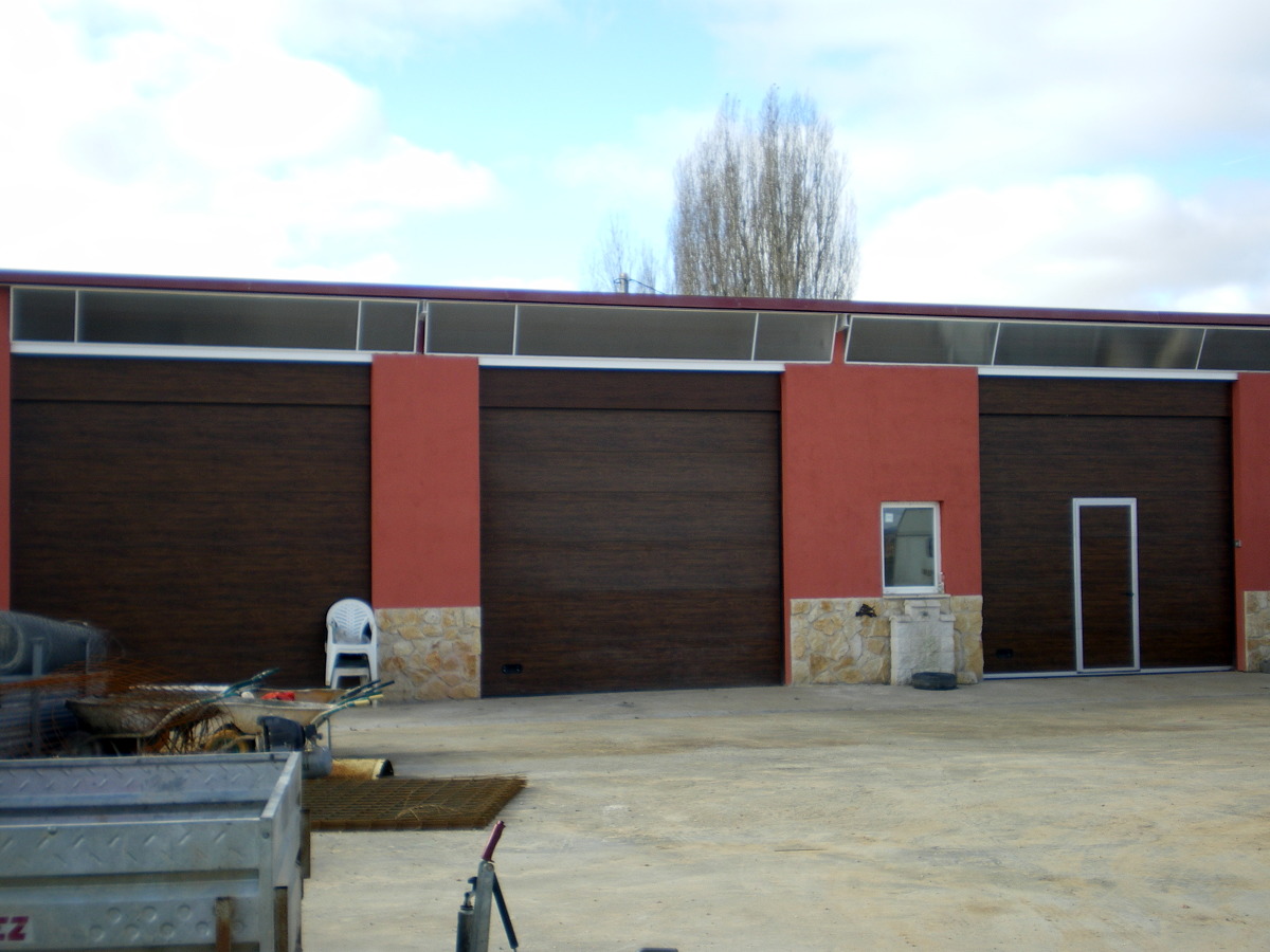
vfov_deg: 30.3
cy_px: 476
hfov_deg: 39.7
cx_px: 635
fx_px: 1761
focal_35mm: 48
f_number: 3.7
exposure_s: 1/200
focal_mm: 8.4
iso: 50
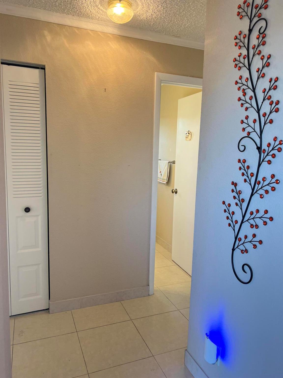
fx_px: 283
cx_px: 142
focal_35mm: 26
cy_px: 189
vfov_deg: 67.3
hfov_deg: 53.1
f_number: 1.5
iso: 125
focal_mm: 5.7
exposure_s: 1/120
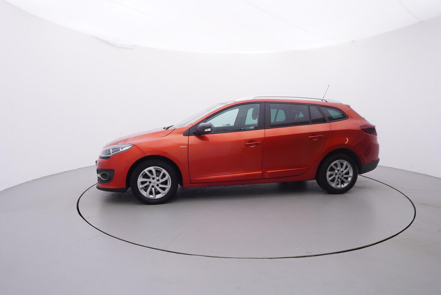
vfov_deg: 56.2
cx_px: 220
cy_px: 148
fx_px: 276
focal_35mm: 22
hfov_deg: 77.3
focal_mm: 15
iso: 200
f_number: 5
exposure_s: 1/80
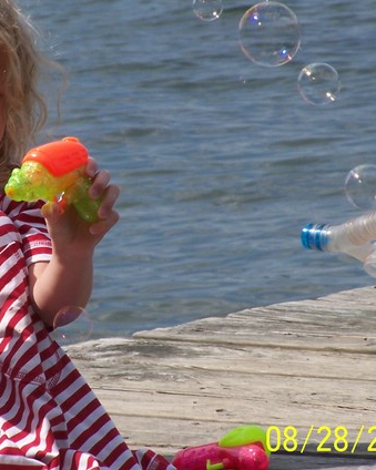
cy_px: 221
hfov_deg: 3.3
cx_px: 91
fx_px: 6457
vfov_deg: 4.2
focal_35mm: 464
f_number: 7.1
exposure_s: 1/350
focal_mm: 47.7
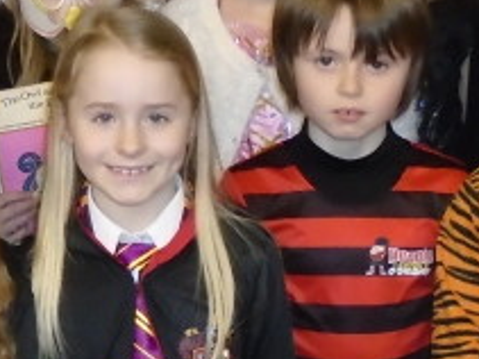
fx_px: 1743
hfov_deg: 15.6
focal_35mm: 126
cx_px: 102
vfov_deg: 11.7
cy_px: 264
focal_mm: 4.6
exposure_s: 1/30
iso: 400
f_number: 3.2
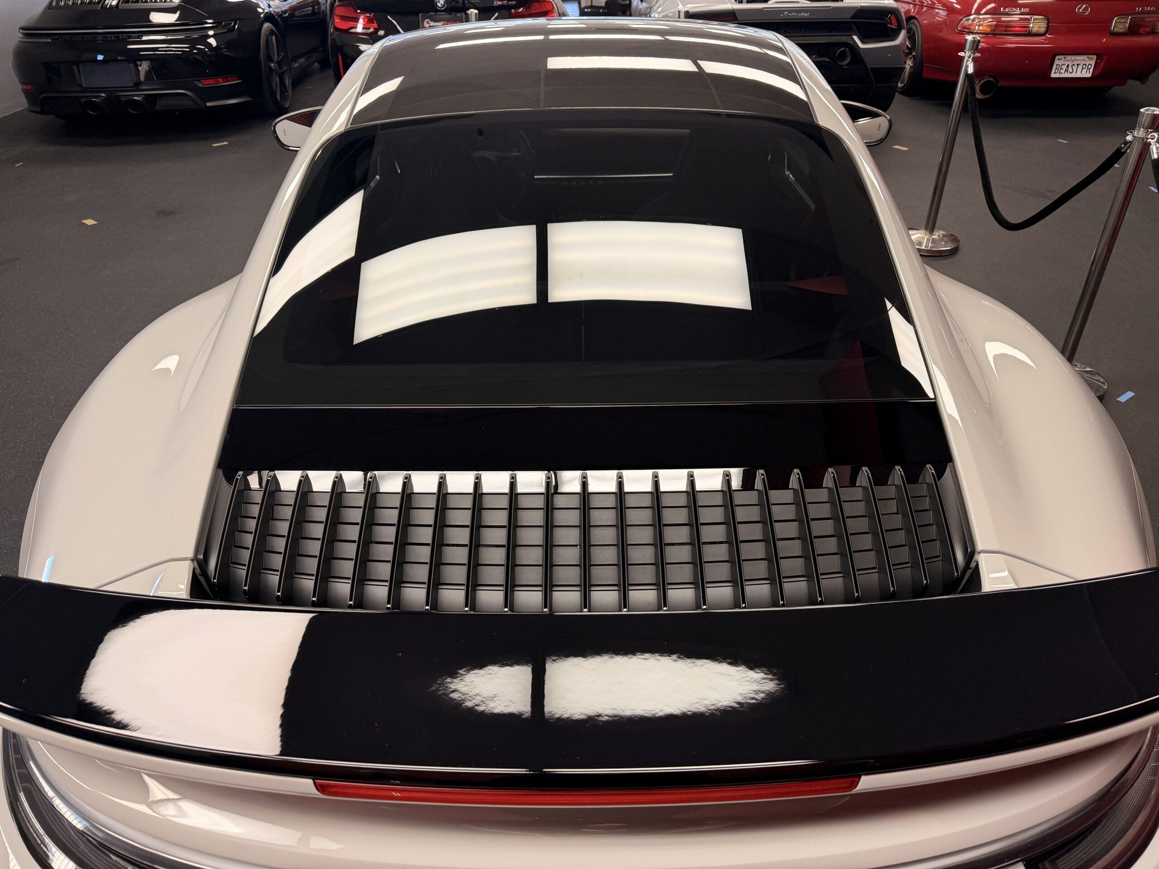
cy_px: 434
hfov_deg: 71.6
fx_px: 804
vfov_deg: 56.8
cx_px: 580
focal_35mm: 24
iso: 125
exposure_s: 1/120
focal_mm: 6.76
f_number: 1.78
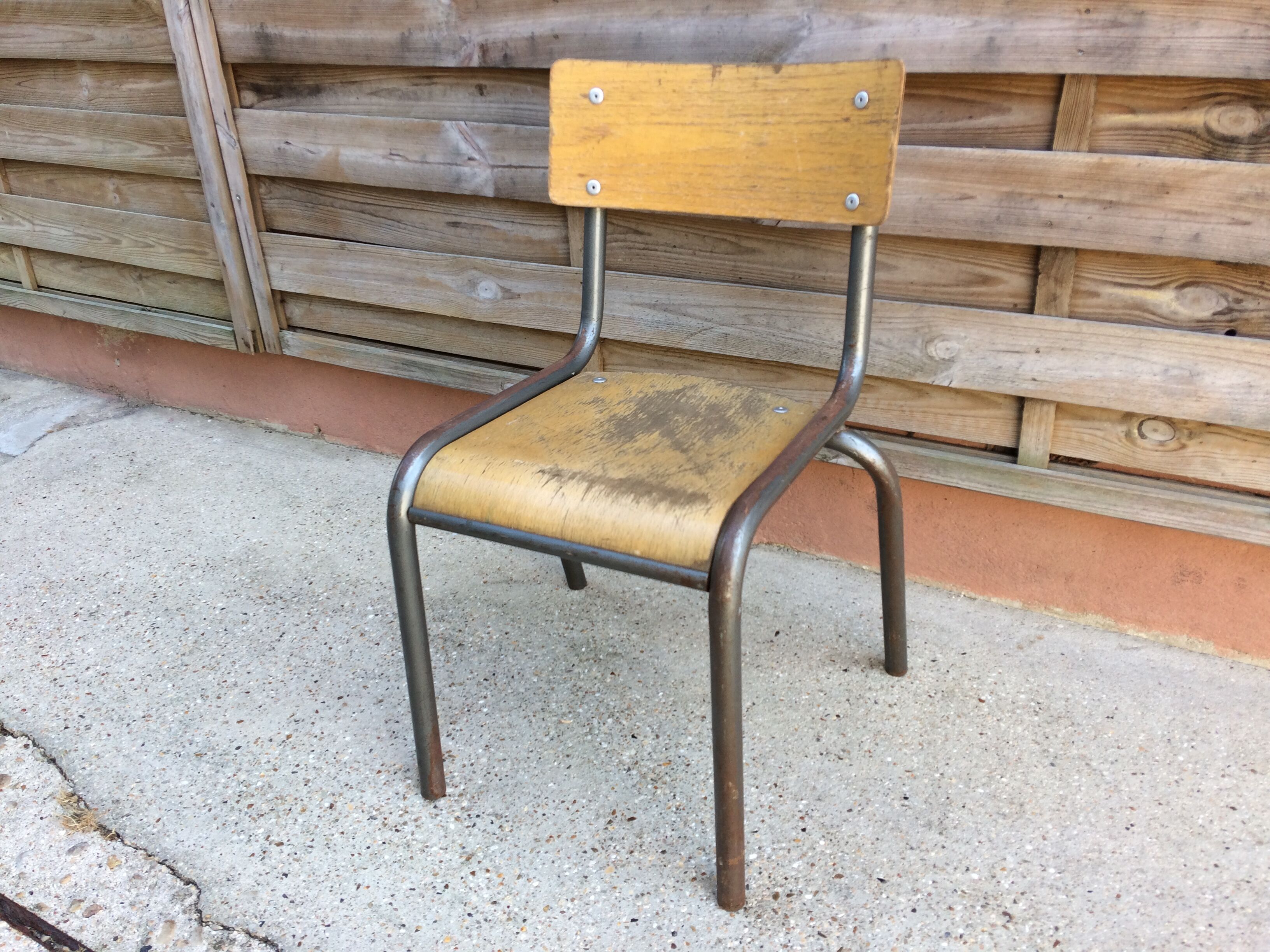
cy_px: 476
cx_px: 635
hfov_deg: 61.7
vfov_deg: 48.2
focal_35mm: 29
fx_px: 1064
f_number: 2.2
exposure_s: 1/119
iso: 32
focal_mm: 4.15
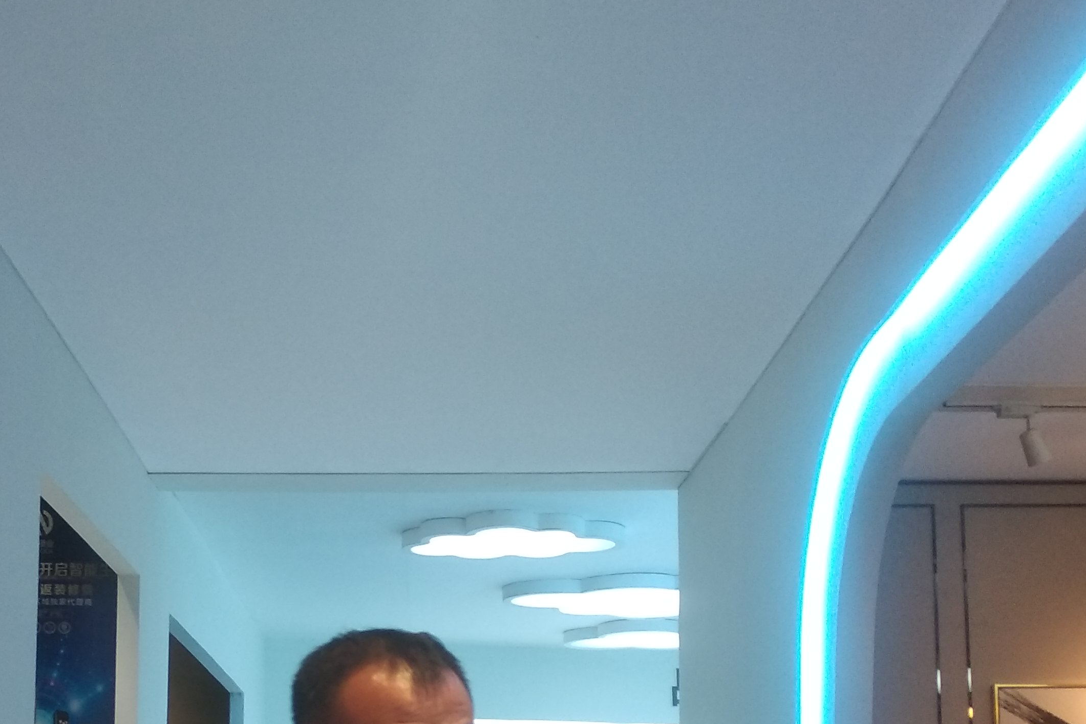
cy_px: 683
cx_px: 368
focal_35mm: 51
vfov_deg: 25.5
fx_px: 1538
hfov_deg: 38.5
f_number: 2.2
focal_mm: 3.81
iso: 320
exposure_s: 1/50
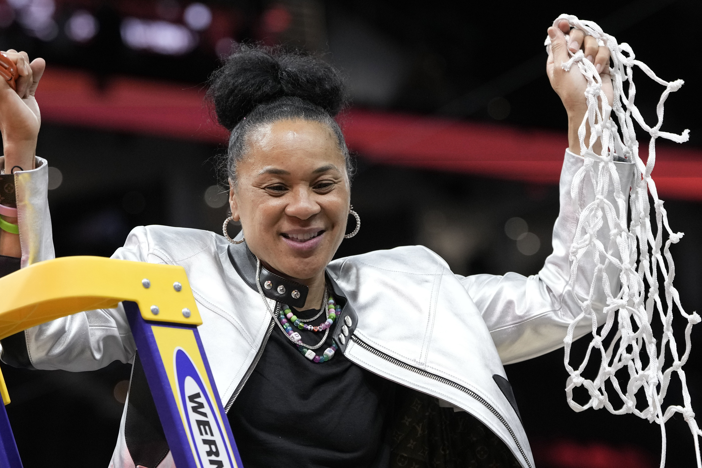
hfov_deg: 11.6
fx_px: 3451
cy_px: 234
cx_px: 351
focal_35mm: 177
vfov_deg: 7.8
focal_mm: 118
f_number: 3.5
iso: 2500
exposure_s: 1/800
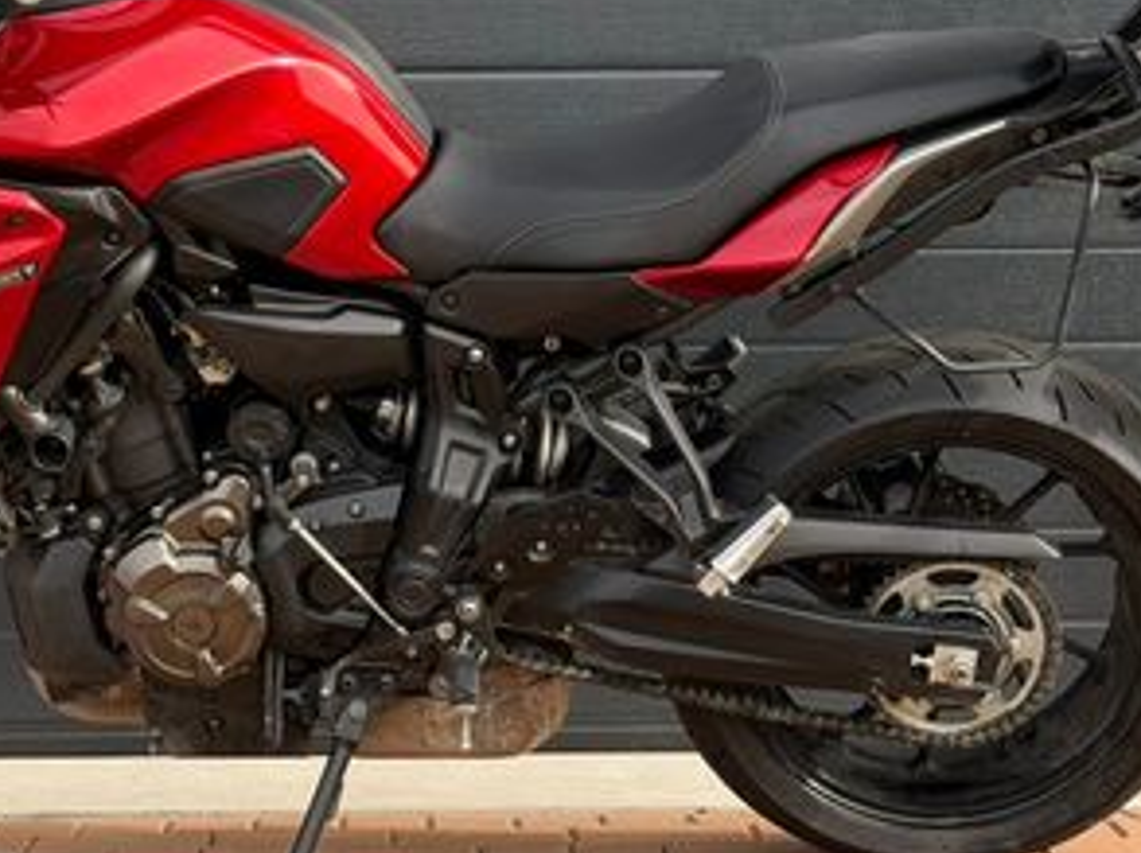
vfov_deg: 14.0
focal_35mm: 105
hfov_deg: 18.7
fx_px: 3457
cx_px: 413
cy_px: 249
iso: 80
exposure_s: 1/917
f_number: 1.78
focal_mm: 6.76
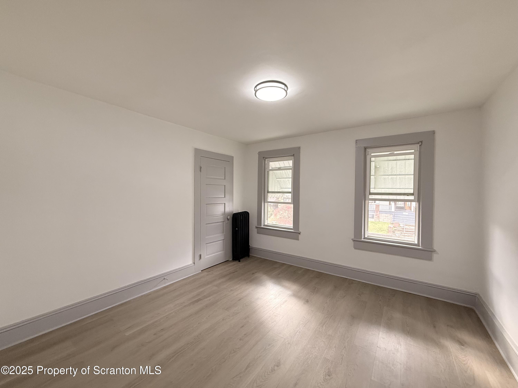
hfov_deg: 102.1
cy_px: 194
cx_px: 259
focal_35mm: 14
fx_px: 209
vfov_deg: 85.7
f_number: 2.2
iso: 200
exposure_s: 1/120
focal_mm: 2.22
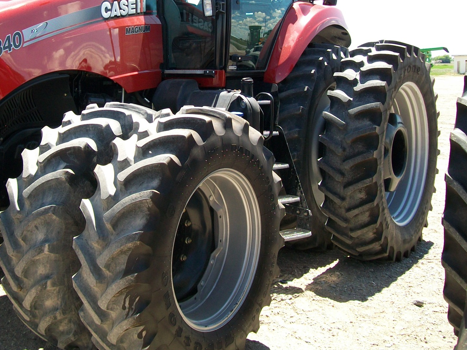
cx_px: 134
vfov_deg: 29.4
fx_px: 661
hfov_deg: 38.2
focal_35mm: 49
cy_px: 106
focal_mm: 6.1
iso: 64
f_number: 2.7
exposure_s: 1/320
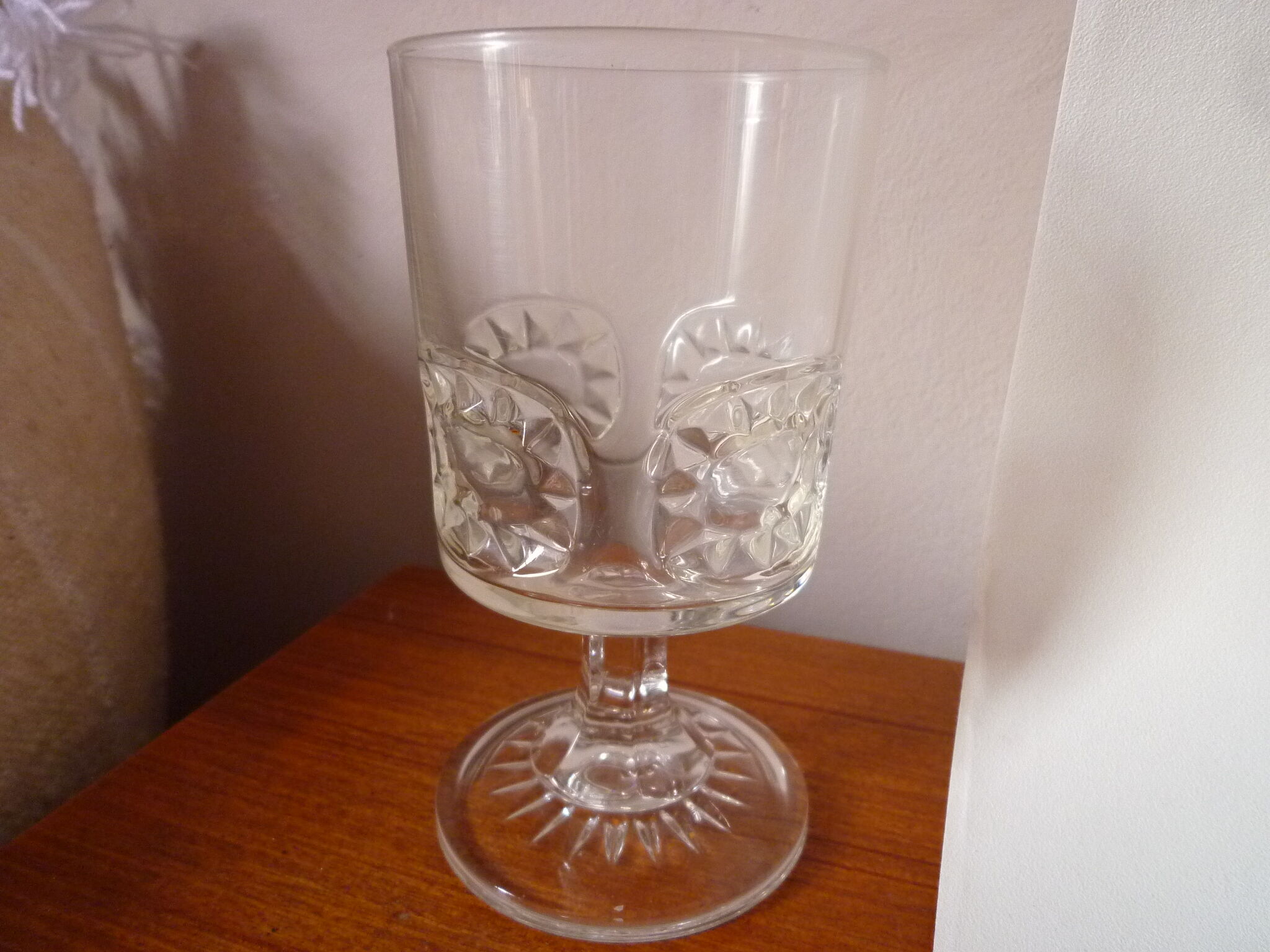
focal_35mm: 25
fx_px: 917
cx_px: 635
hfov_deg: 69.4
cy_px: 476
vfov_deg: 54.9
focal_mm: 4.5
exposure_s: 1/25
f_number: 2.8
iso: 400
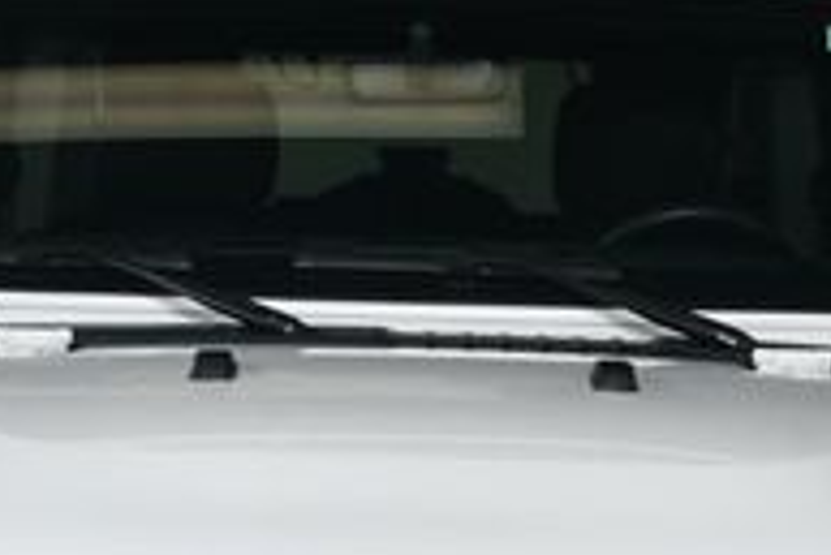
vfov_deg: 10.4
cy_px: 697
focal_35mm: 129
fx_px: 2980
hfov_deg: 15.9
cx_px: 388
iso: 100
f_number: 13
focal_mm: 26
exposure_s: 1/160
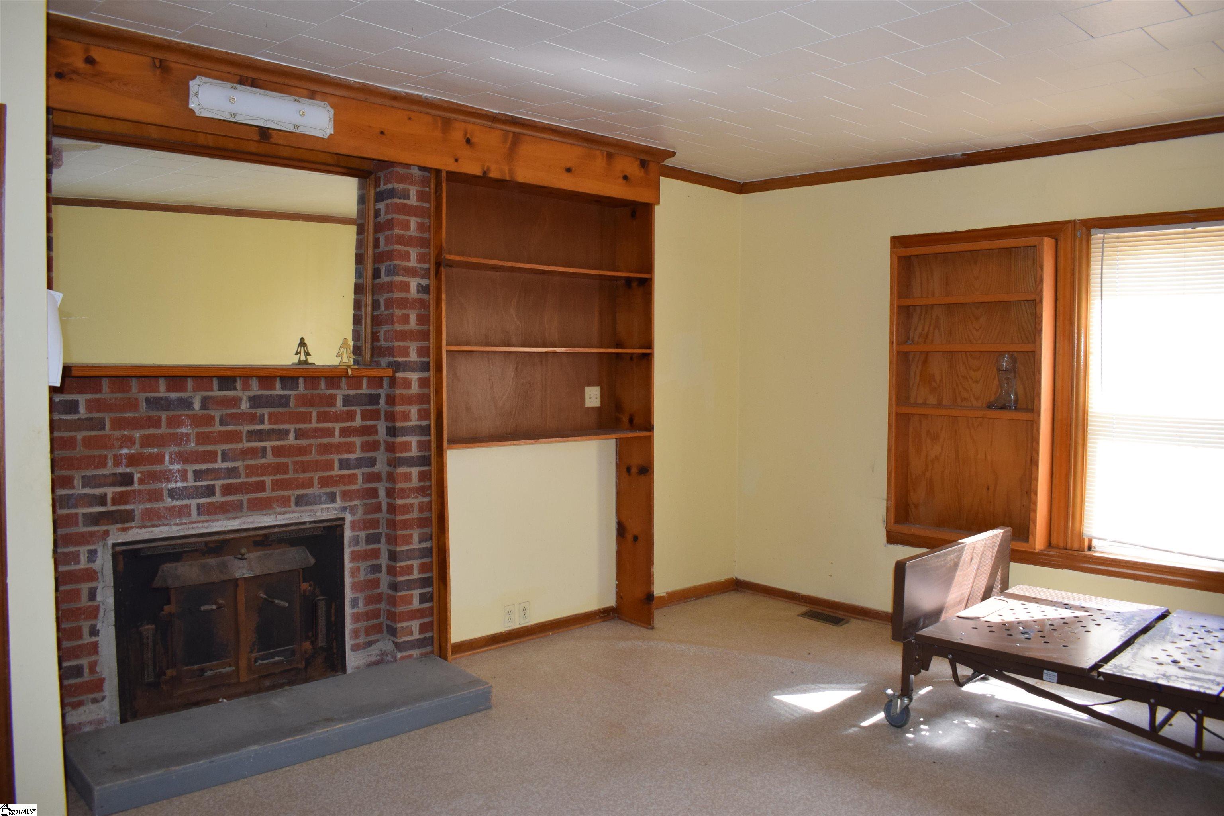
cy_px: 408
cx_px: 612
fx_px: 918
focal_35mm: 27
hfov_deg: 67.4
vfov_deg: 47.9
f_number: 5
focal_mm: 18
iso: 800
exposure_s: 1/100
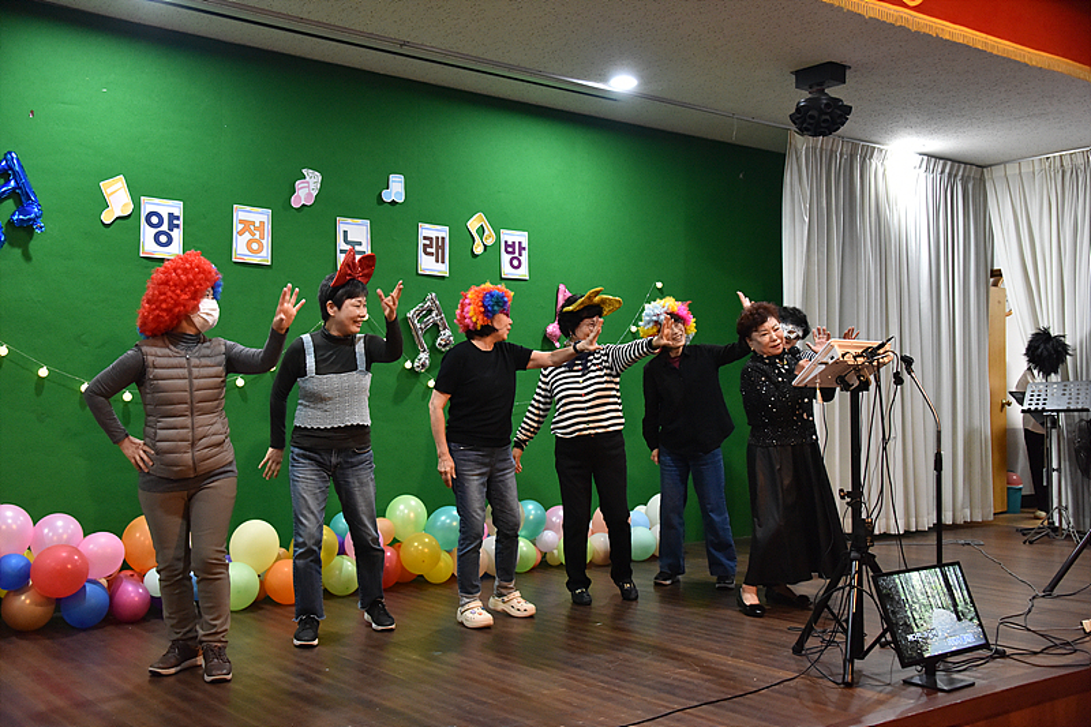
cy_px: 364
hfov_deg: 50.7
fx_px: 1151
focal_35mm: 38
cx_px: 546
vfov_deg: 35.0
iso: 3600
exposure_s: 1/125
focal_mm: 38
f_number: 4.5
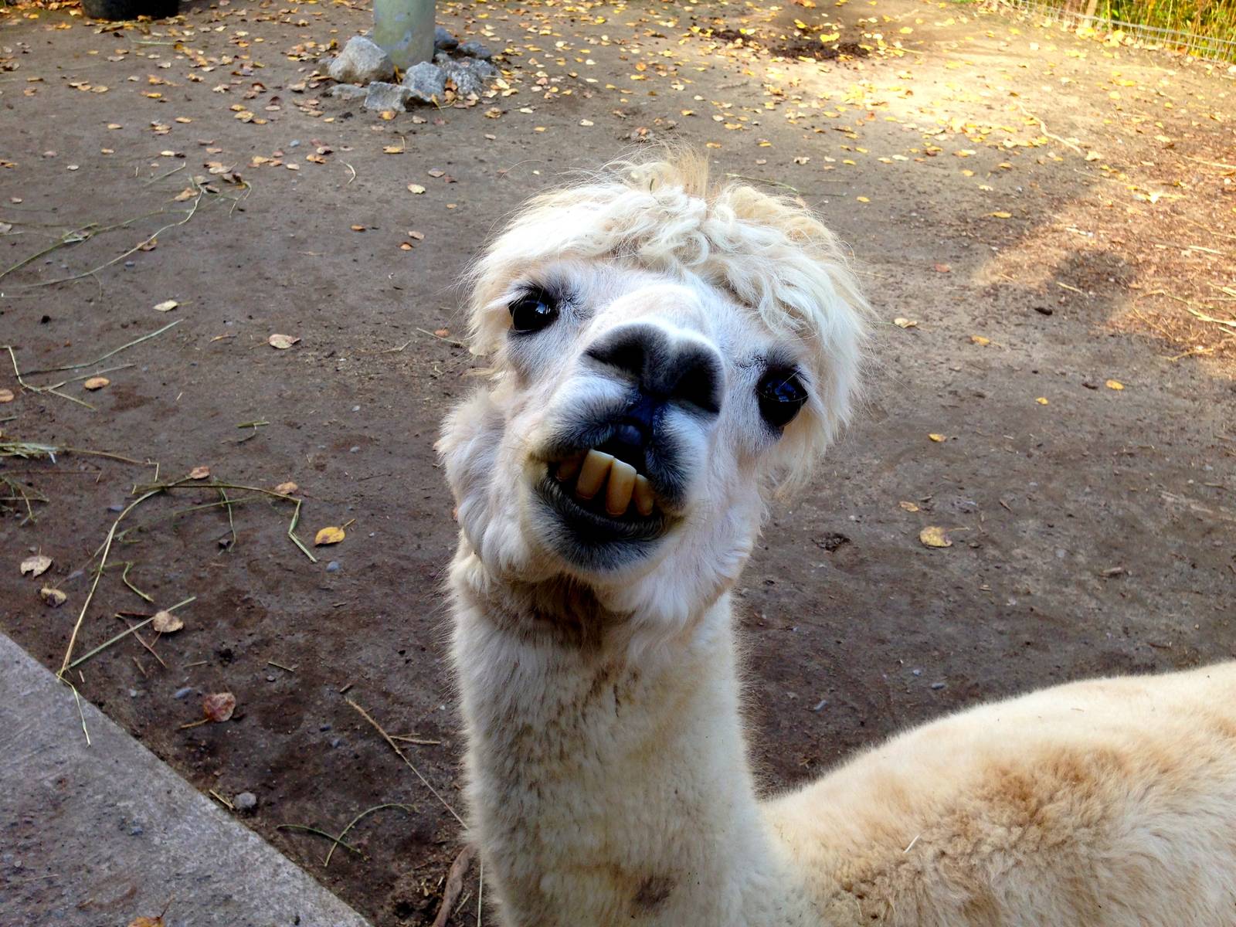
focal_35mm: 33
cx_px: 618
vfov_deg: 42.9
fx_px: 1178
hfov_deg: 55.4
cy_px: 464
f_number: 2.4
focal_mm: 4.12
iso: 50
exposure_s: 1/256
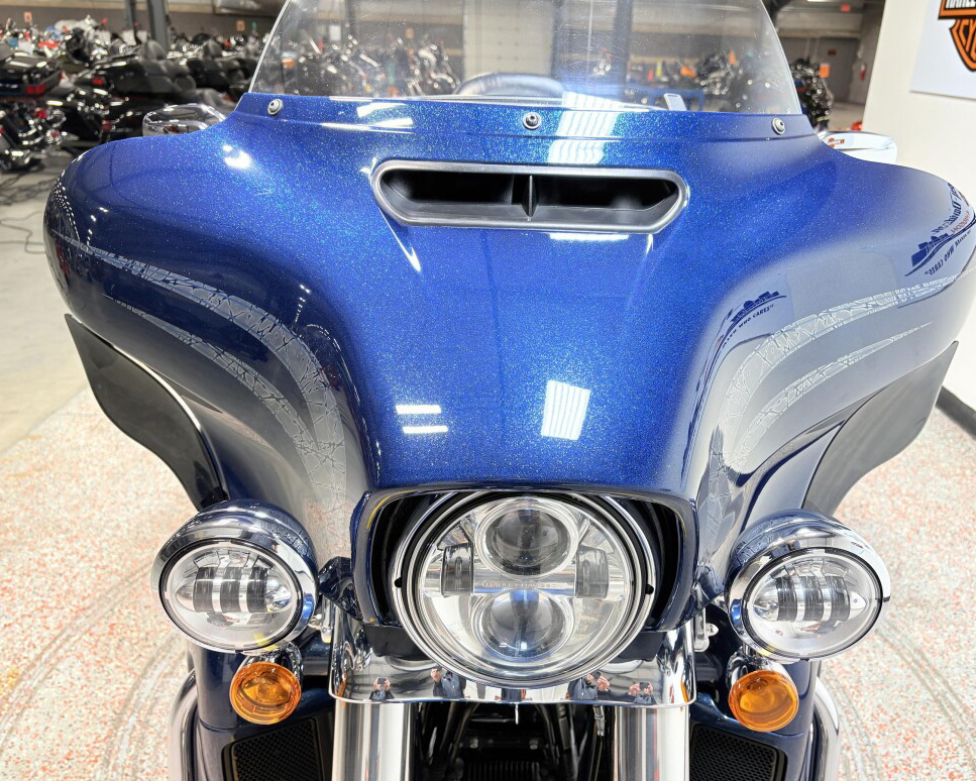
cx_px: 508
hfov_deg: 62.2
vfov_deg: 51.5
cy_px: 386
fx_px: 809
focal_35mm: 28
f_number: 1.6
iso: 64
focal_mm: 5.96
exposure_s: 1/60
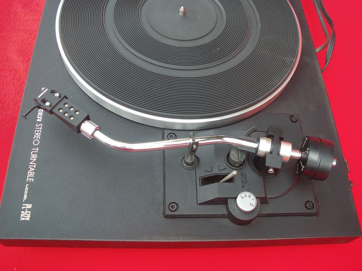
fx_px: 376
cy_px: 136
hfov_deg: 51.4
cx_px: 181
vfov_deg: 39.7
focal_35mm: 36
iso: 80
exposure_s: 1/50
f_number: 3.5
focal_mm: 6.3
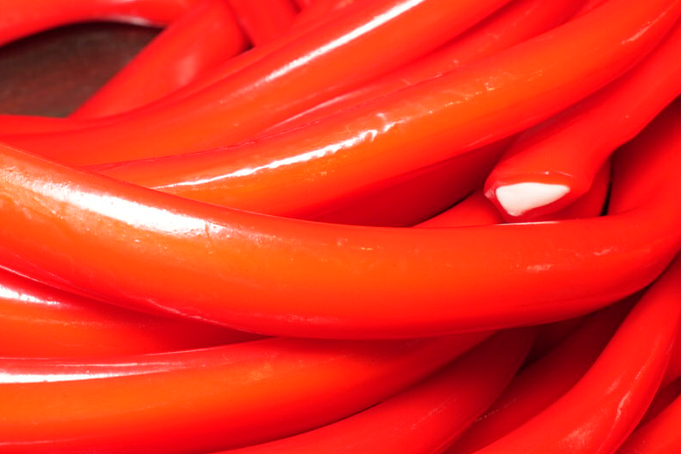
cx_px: 123
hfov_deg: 26.0
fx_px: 1442
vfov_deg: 17.6
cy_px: 31
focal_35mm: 76
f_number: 10
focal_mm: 30.1
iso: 250
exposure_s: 1/125
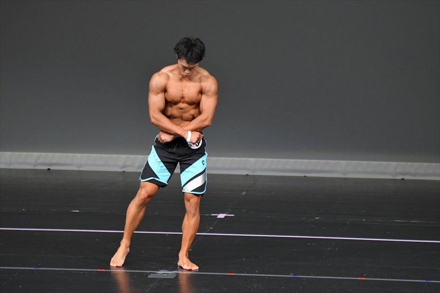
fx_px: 4581
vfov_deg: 3.7
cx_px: 220
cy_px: 146
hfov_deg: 5.5
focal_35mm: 375
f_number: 5.6
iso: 4000
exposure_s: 1/400
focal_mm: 250
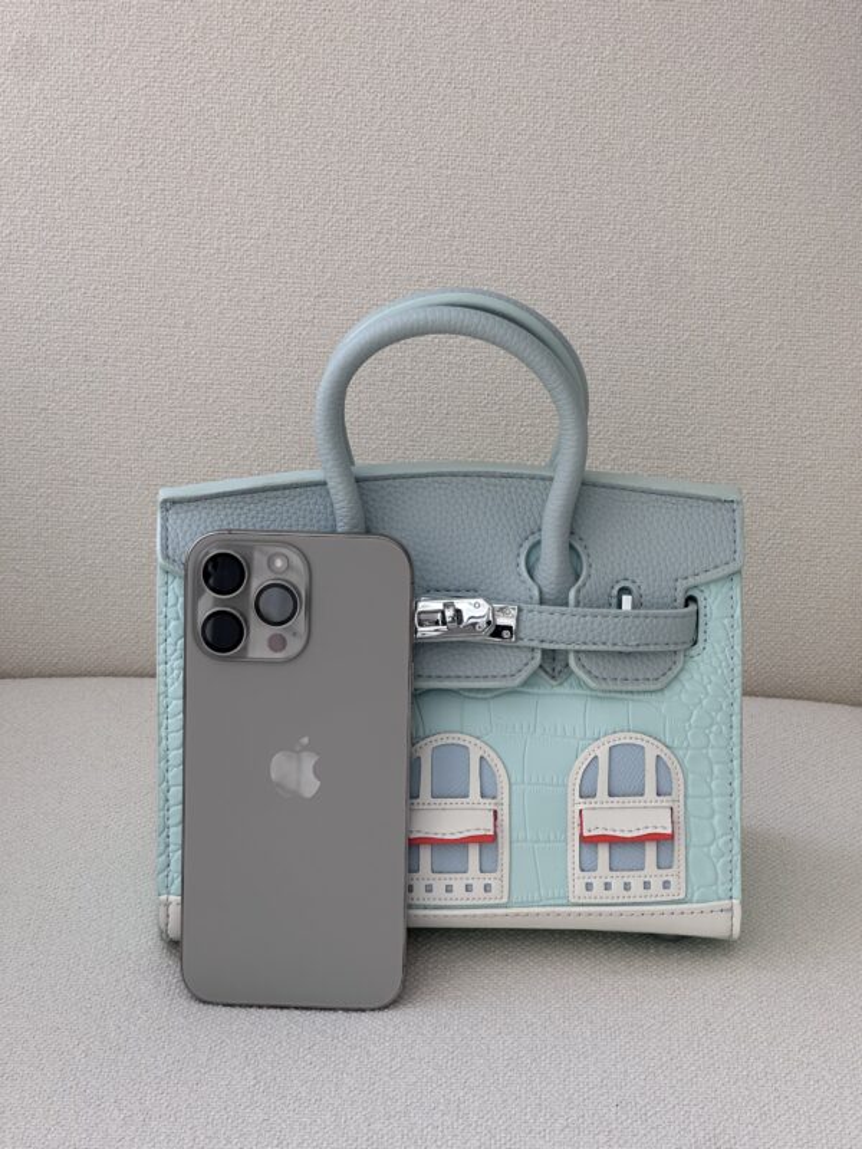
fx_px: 2557
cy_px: 574
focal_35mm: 77
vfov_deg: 25.3
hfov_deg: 19.1
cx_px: 431
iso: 64
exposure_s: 1/99
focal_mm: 9
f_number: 2.8
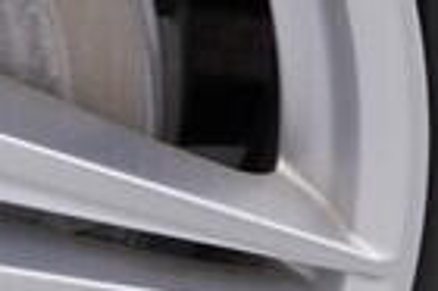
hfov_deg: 7.6
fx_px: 3208
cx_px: -375
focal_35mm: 264
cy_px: 117
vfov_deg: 5.2
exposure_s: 1/80
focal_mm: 24
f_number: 4
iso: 125
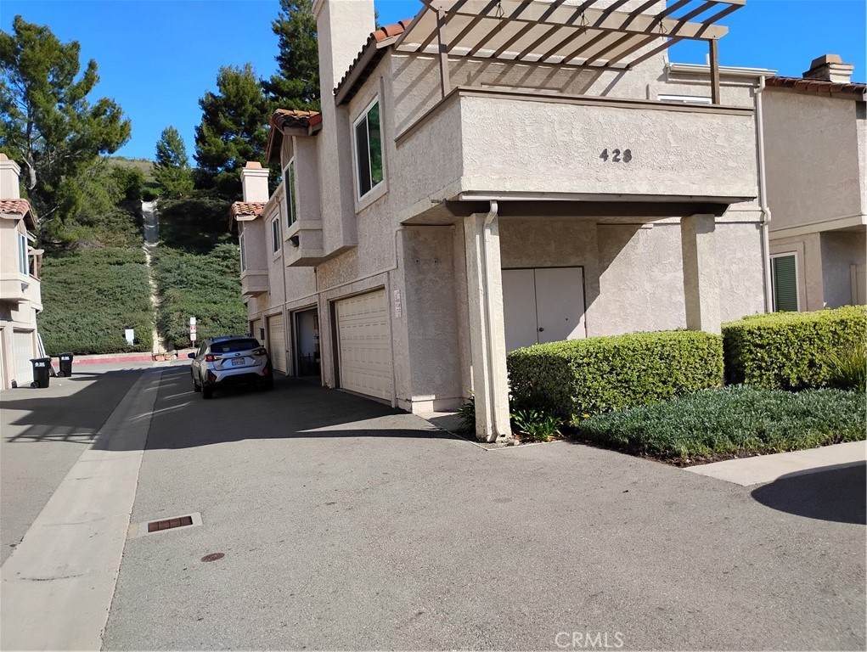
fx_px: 702
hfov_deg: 63.4
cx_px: 434
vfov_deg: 49.8
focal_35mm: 28
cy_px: 326
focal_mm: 4.26
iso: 100
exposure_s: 1/859
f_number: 1.8
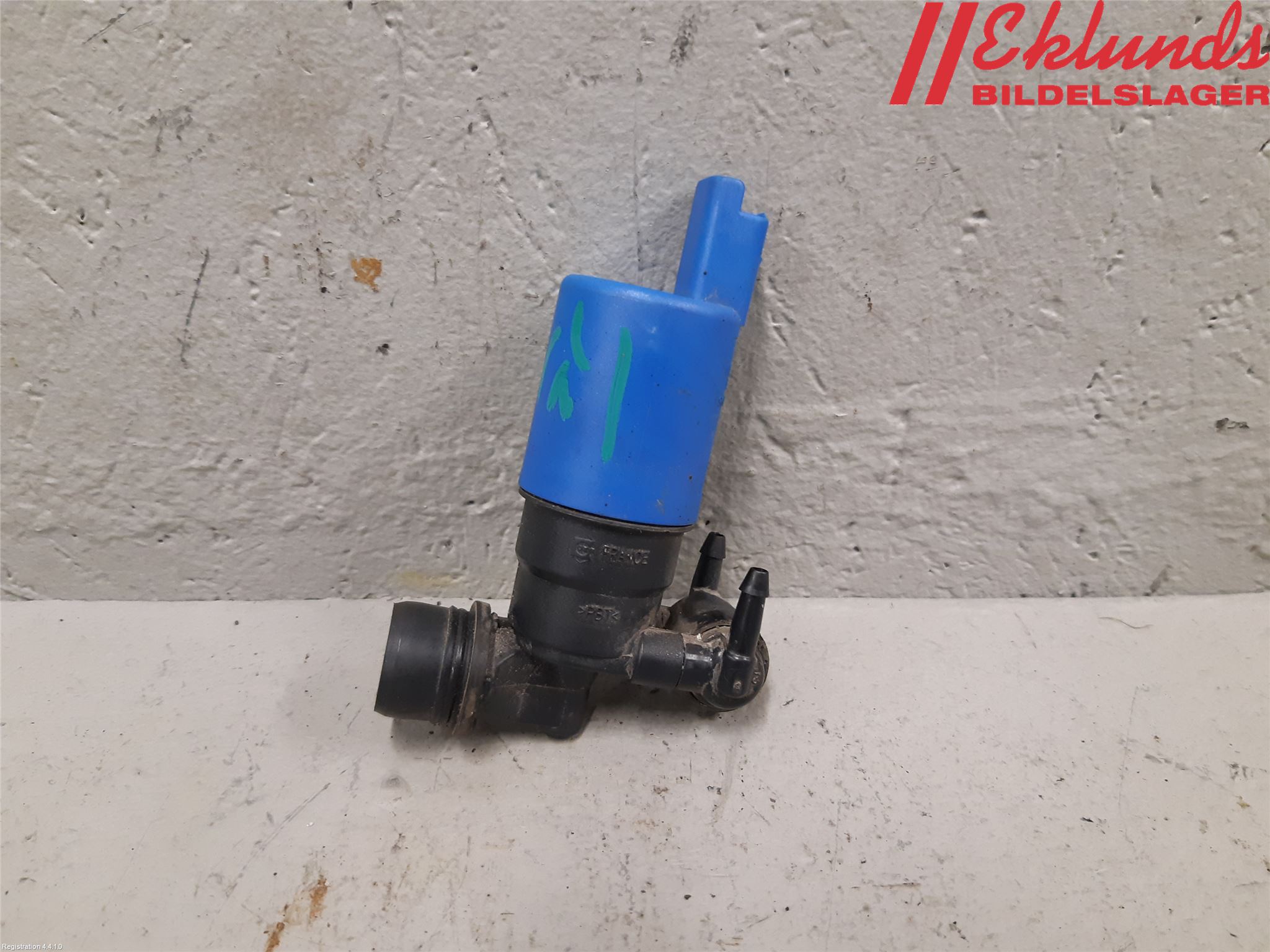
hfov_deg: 67.3
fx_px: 954
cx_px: 635
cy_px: 476
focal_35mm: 26
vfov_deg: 53.1
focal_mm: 3.93
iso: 200
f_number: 1.7
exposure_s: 1/50
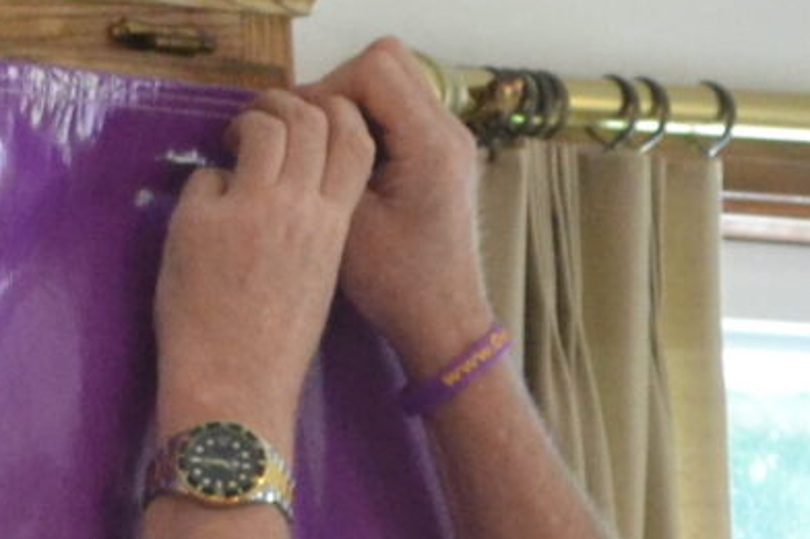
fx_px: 10570
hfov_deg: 4.3
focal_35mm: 470
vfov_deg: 2.9
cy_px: 383
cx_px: -986
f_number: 5.3
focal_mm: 48
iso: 1600
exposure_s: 1/10
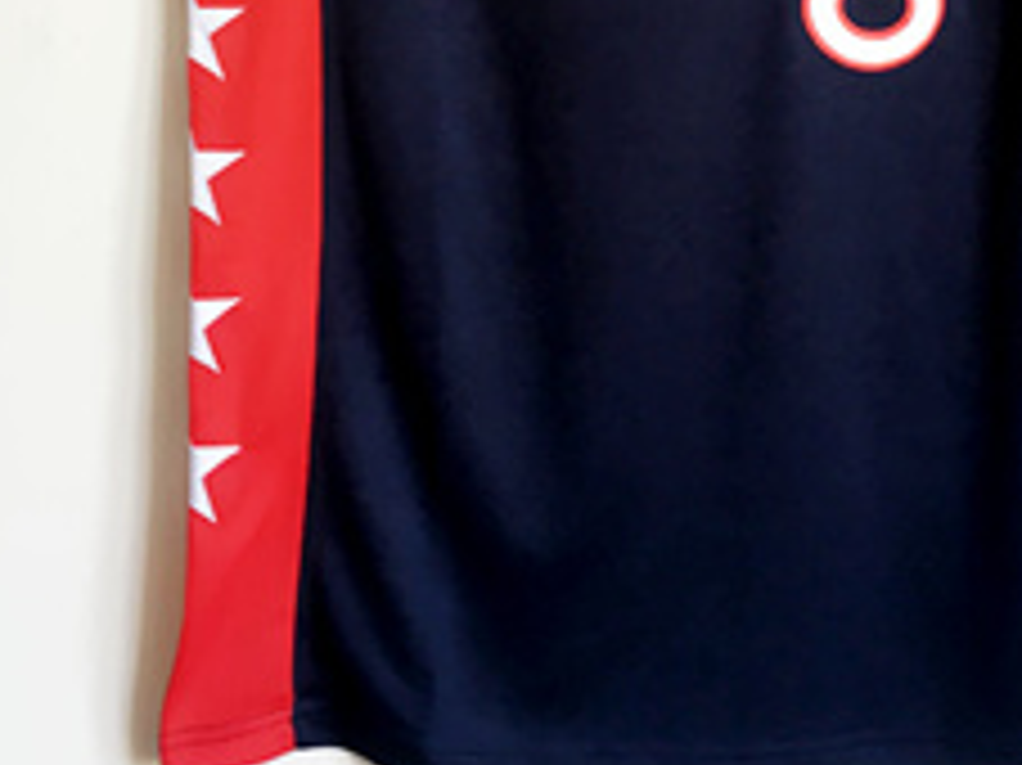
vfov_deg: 21.9
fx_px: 1889
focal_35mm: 64
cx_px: 666
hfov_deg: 30.1
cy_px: -29
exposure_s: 1/33
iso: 40
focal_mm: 4.15
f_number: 2.2
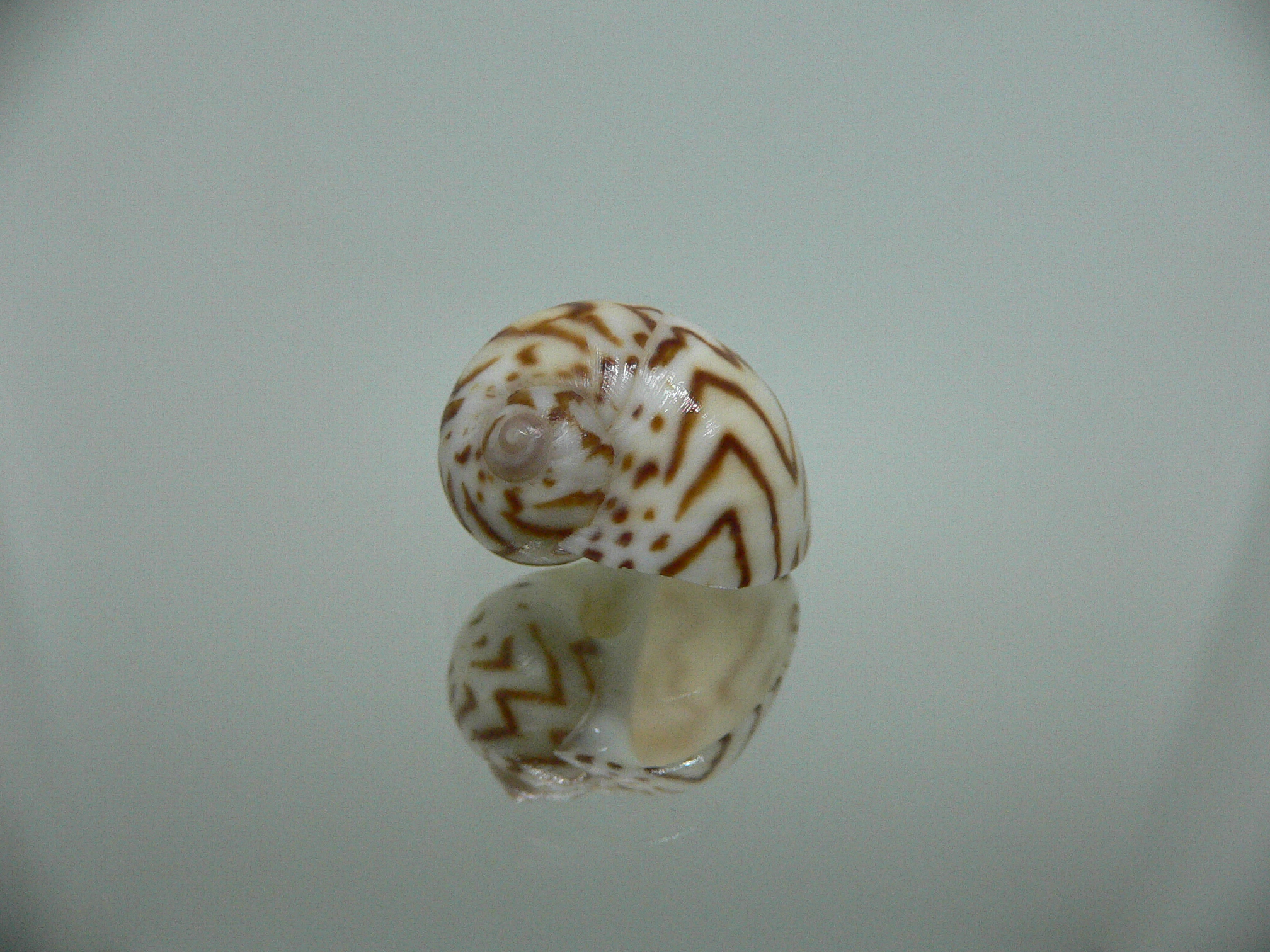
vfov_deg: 40.7
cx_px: 635
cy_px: 476
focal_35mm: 35
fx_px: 1284
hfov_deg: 52.6
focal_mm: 4.6
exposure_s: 1/60
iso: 200
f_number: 2.8
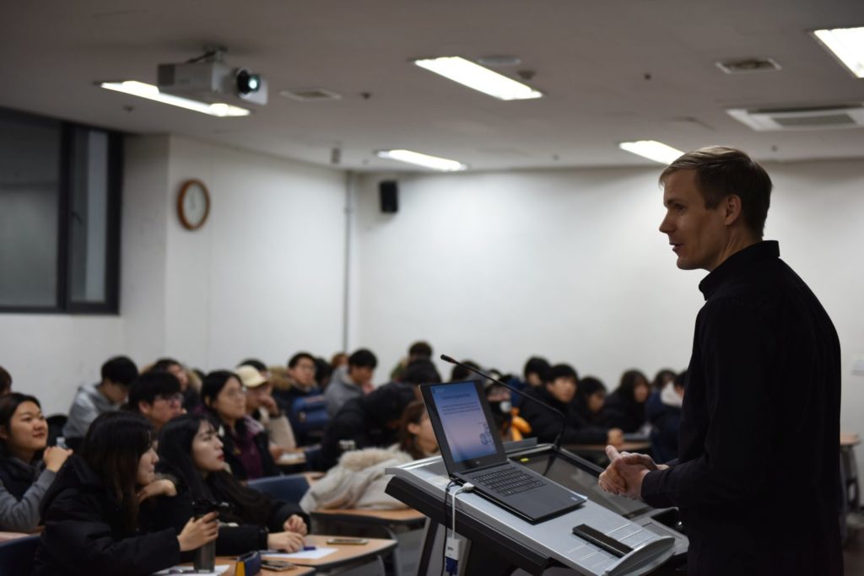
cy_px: 288
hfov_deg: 34.5
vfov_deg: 23.4
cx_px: 432
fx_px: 1392
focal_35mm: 58
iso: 800
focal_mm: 58
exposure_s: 1/200
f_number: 2.8
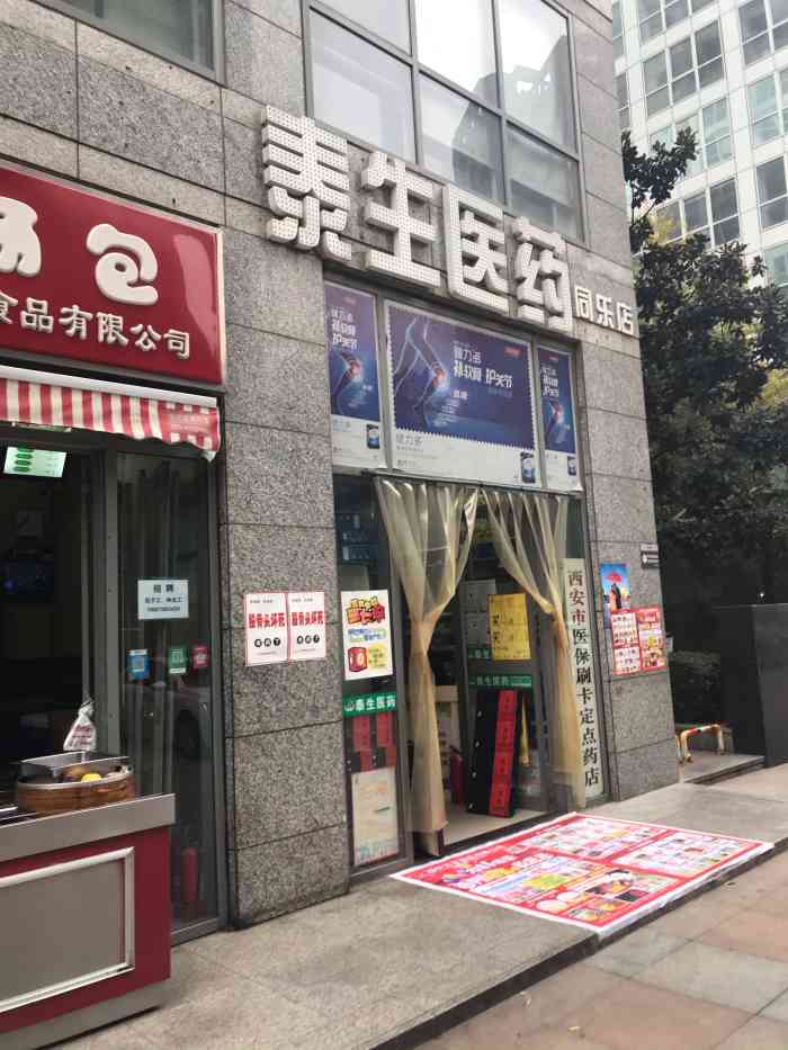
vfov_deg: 63.4
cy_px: 525
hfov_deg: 49.8
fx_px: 850
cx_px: 394
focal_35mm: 28
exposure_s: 1/100
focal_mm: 3.99
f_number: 1.8
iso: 32
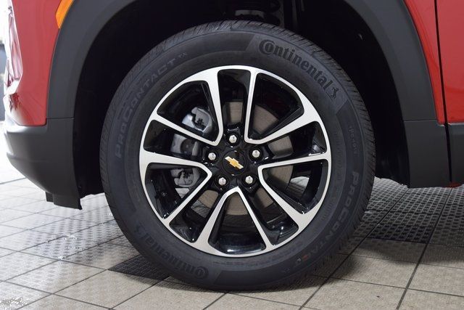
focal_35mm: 36
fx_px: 464
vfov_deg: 36.9
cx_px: 232
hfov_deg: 53.1
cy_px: 155
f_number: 6.3
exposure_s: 1/15
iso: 800
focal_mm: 24
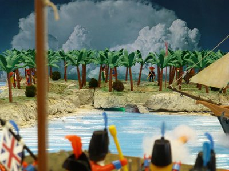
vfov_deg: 18.7
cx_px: 114
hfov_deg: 24.7
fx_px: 523
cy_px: 86
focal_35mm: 79
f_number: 5.1
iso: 400
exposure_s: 1/15
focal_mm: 14.2
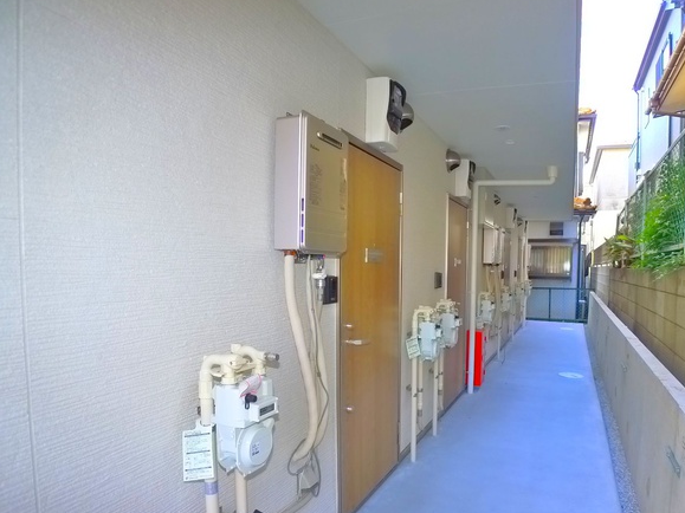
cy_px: 297
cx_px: 413
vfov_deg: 48.0
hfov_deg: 61.1
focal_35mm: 29
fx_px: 574
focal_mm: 5.1
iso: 400
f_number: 2
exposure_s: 1/125
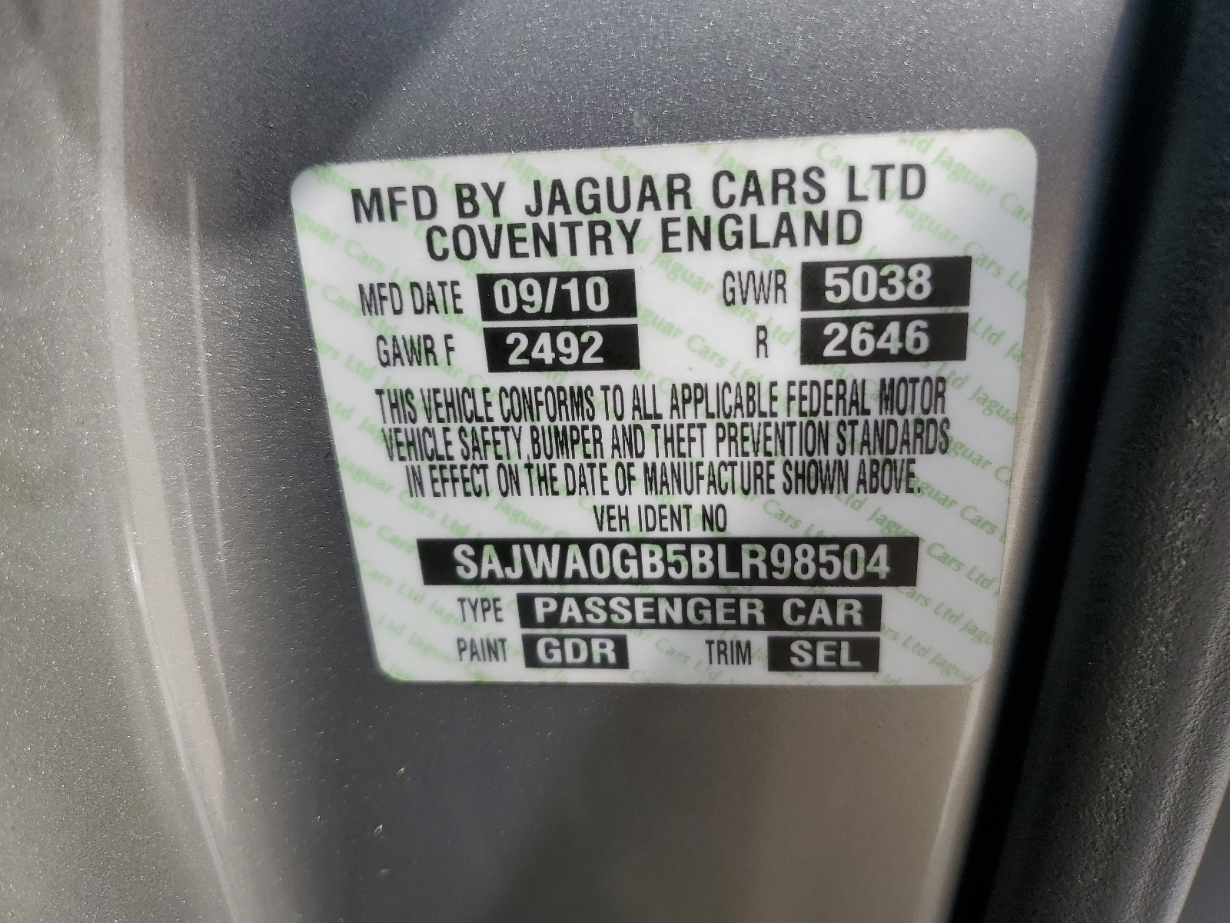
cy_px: 462
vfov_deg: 53.1
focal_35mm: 26
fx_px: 924
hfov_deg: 67.3
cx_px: 615
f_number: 1.5
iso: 50
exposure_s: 1/1000
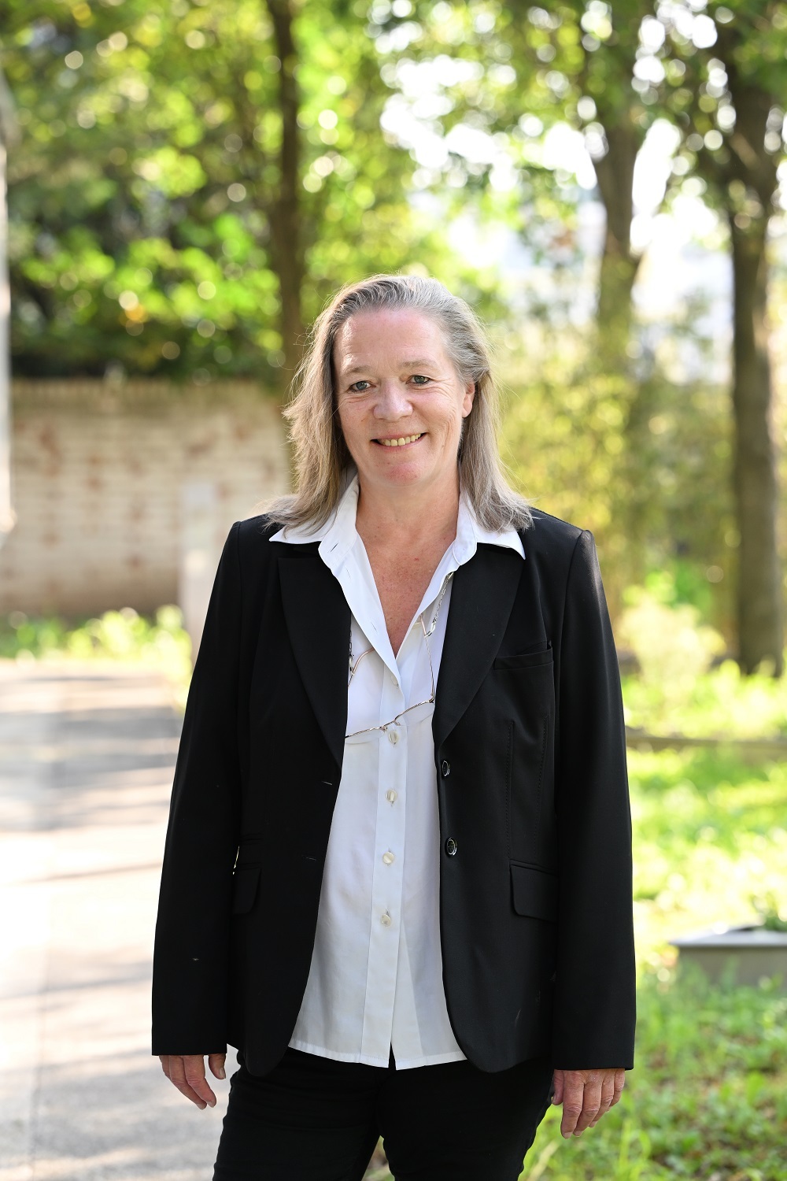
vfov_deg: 16.4
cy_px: 590
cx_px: 394
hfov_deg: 11.0
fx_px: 4099
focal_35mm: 125
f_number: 5
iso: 500
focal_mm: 125
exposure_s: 1/160
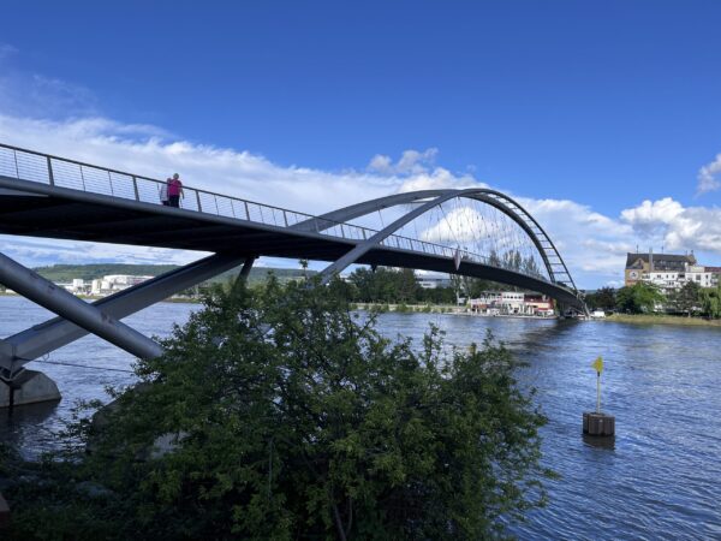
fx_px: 542
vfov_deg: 53.1
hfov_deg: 67.3
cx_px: 360
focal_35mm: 26
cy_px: 270
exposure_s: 1/3413
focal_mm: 5.1
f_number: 1.6
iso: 50
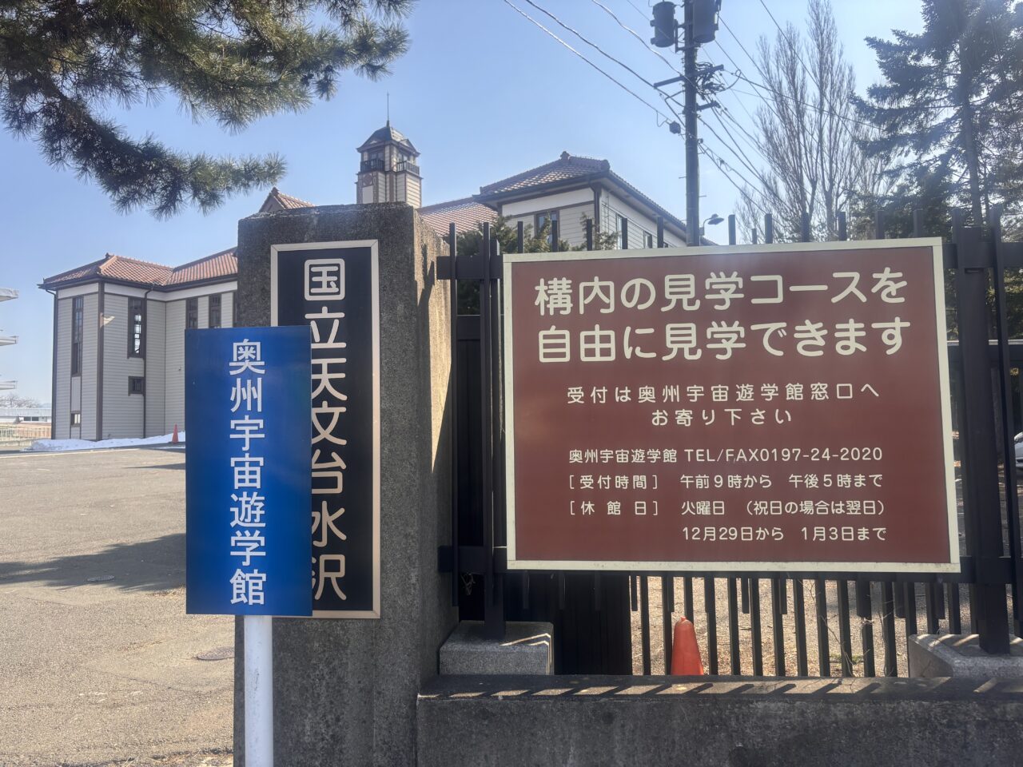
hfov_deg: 67.3
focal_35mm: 26
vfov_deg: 53.1
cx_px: 512
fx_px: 768
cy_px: 384
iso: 50
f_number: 1.6
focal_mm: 5.96
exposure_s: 1/1362
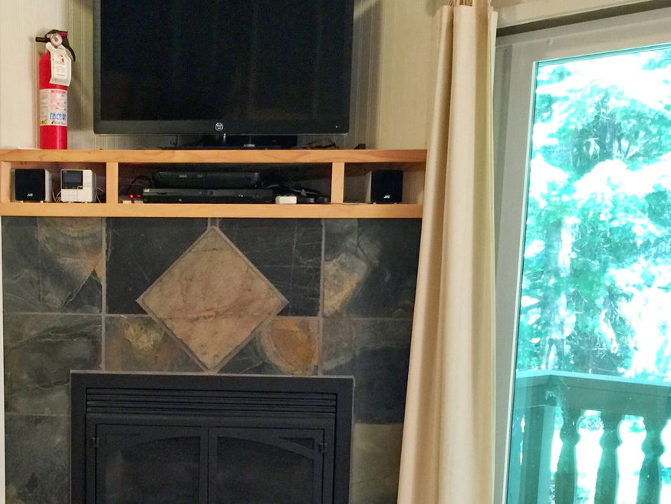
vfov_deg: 26.8
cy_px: 431
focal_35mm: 53
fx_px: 1028
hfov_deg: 35.3
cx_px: 158
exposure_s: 1/15
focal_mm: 4.15
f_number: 2.2
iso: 80
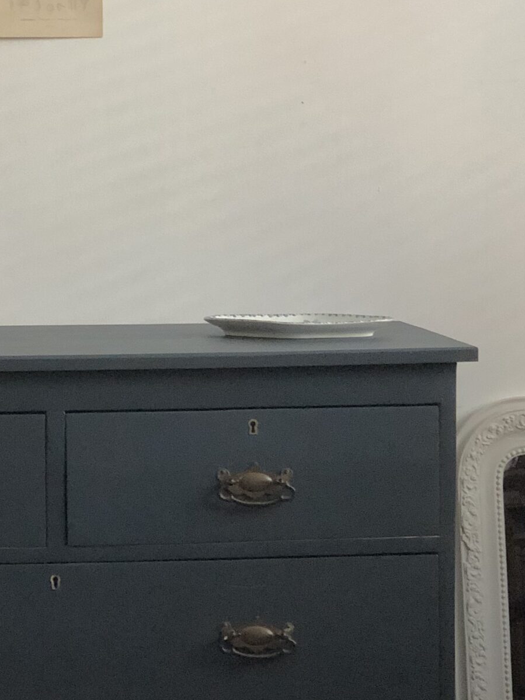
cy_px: 320
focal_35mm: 111
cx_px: 135
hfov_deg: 13.3
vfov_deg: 17.7
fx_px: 2245
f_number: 2.4
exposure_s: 1/17
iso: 160
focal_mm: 6
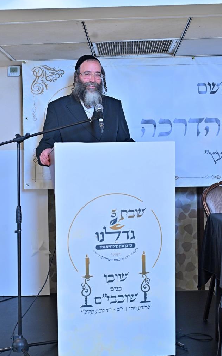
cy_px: 177
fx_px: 561
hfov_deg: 22.4
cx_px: 109
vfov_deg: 35.1
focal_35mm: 58
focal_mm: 56
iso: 1250
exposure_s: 1/160
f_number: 4
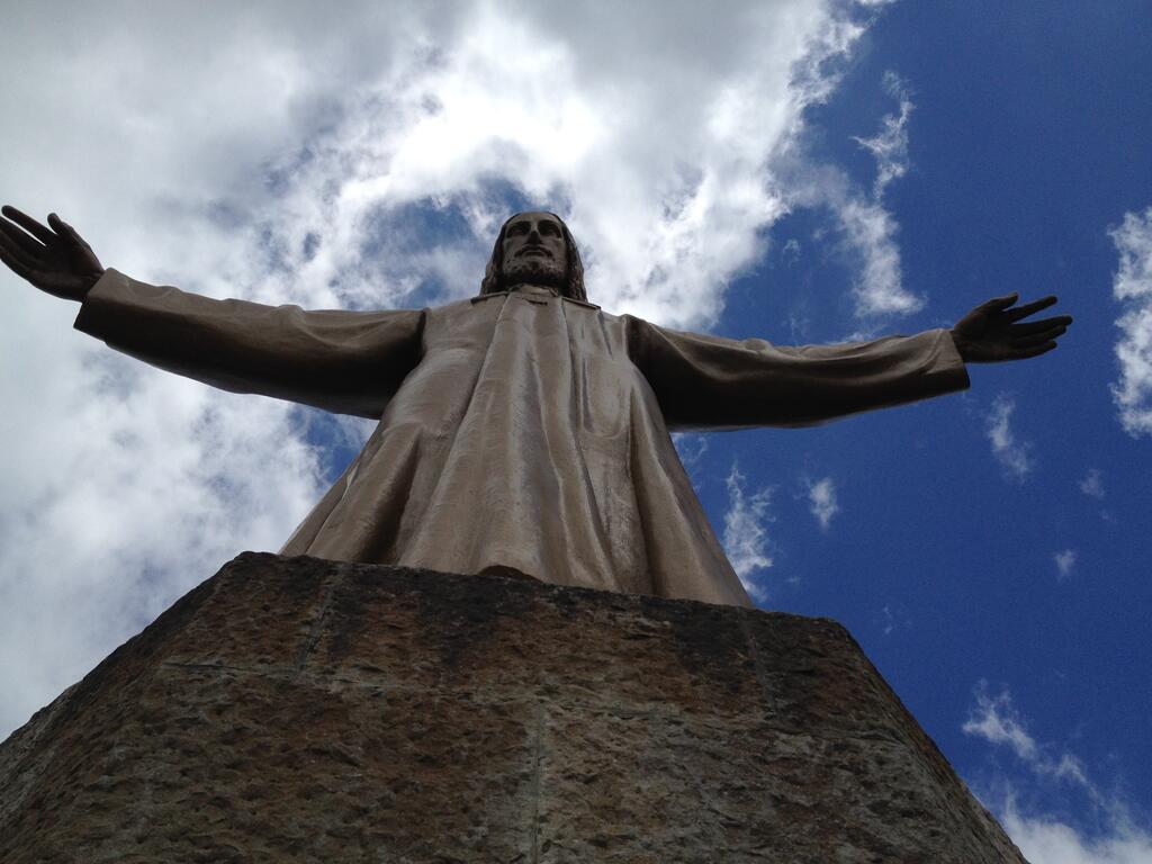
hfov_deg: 52.6
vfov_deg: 40.7
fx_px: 1165
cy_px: 432
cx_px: 576
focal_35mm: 35
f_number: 2.4
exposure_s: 1/5025
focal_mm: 4.28
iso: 50
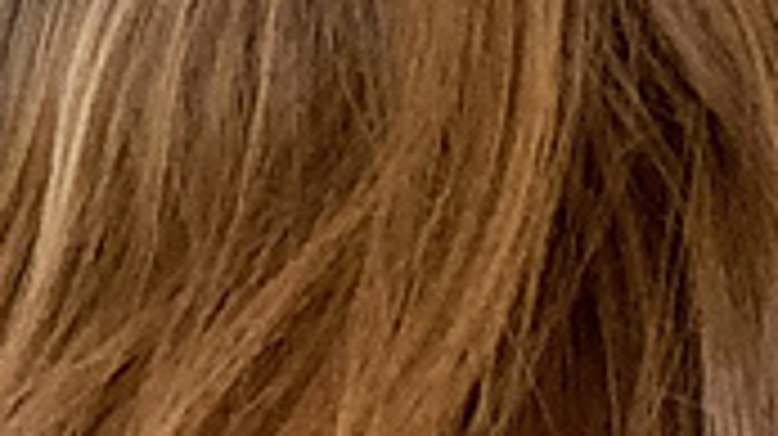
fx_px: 2494
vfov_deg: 9.2
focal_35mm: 121
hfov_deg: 17.7
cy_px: -494
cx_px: 252
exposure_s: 1/60
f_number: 2.2
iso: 200
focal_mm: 2.71
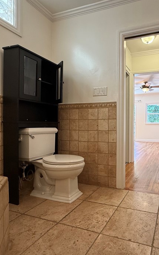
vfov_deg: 79.6
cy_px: 127
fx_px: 152
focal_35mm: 22
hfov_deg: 52.0
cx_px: 124
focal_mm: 2.22
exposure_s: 1/60
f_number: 2.2
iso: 200
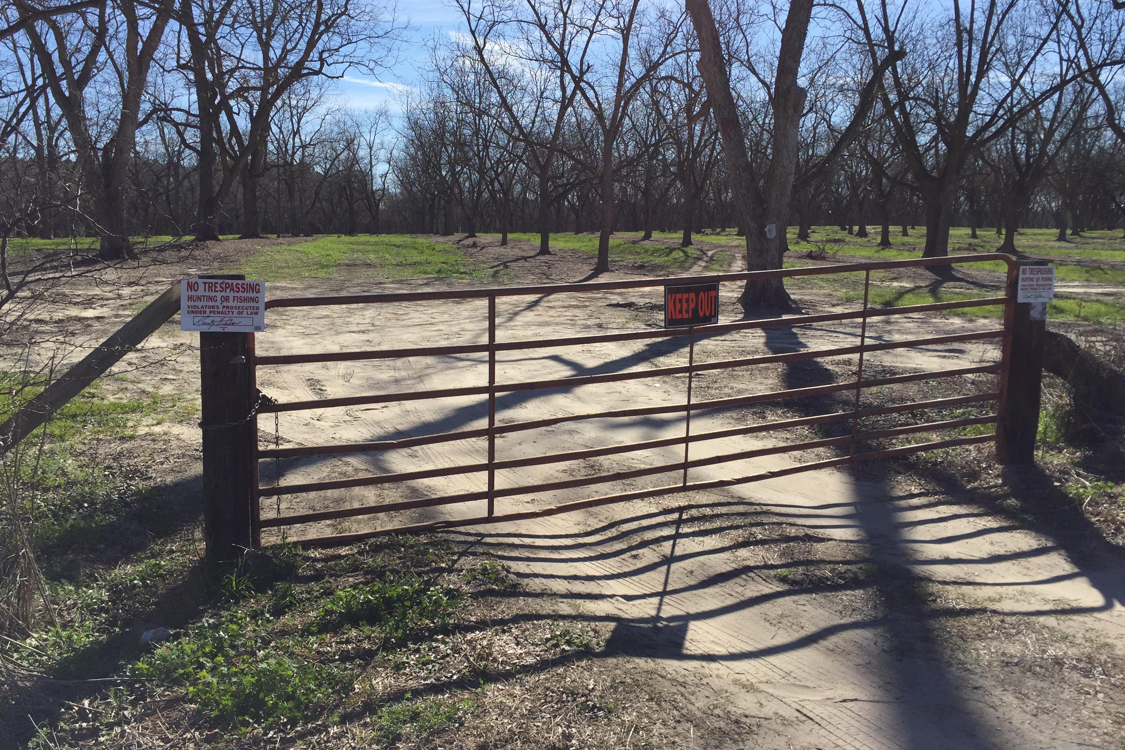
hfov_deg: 60.3
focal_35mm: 31
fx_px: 969
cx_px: 564
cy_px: 343
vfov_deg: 42.3
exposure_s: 1/2475
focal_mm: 4.15
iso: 32
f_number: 2.2
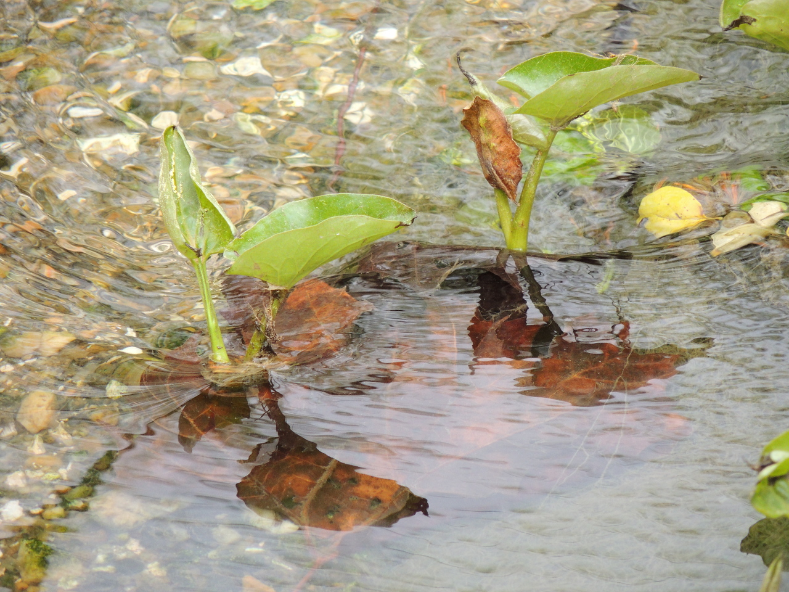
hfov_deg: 2.0
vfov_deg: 1.5
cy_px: 296
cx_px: 394
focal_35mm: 1000
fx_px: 22793
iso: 400
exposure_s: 1/400
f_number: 5.9
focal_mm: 180
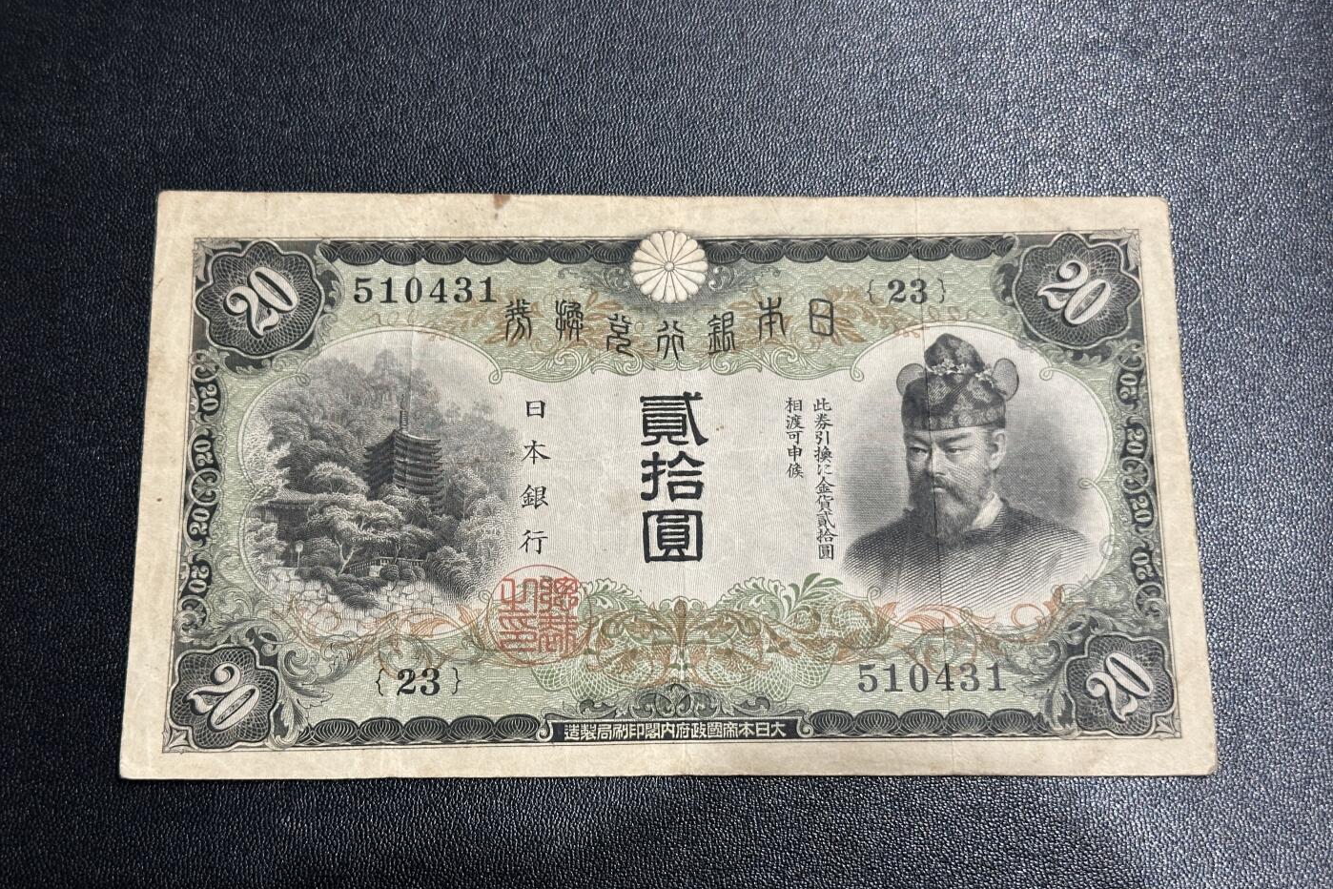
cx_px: 666
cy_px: 467
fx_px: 1851
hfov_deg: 39.6
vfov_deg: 27.0
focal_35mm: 50
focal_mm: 6.86
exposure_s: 1/50
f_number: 1.78
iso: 160
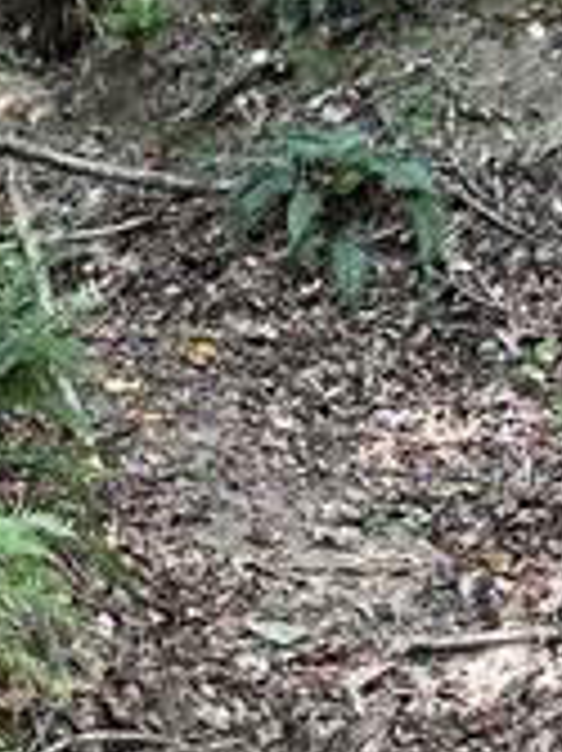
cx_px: -252
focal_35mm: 138
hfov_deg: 10.4
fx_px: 2991
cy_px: 986
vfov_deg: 13.8
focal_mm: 6.86
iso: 250
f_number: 1.78
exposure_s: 1/93
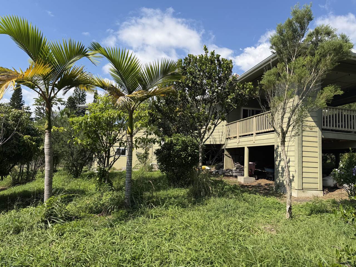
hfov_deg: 71.6
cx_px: 178
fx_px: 247
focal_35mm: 24
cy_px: 134
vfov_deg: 56.8
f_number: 1.78
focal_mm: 6.76
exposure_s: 1/3279
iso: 80
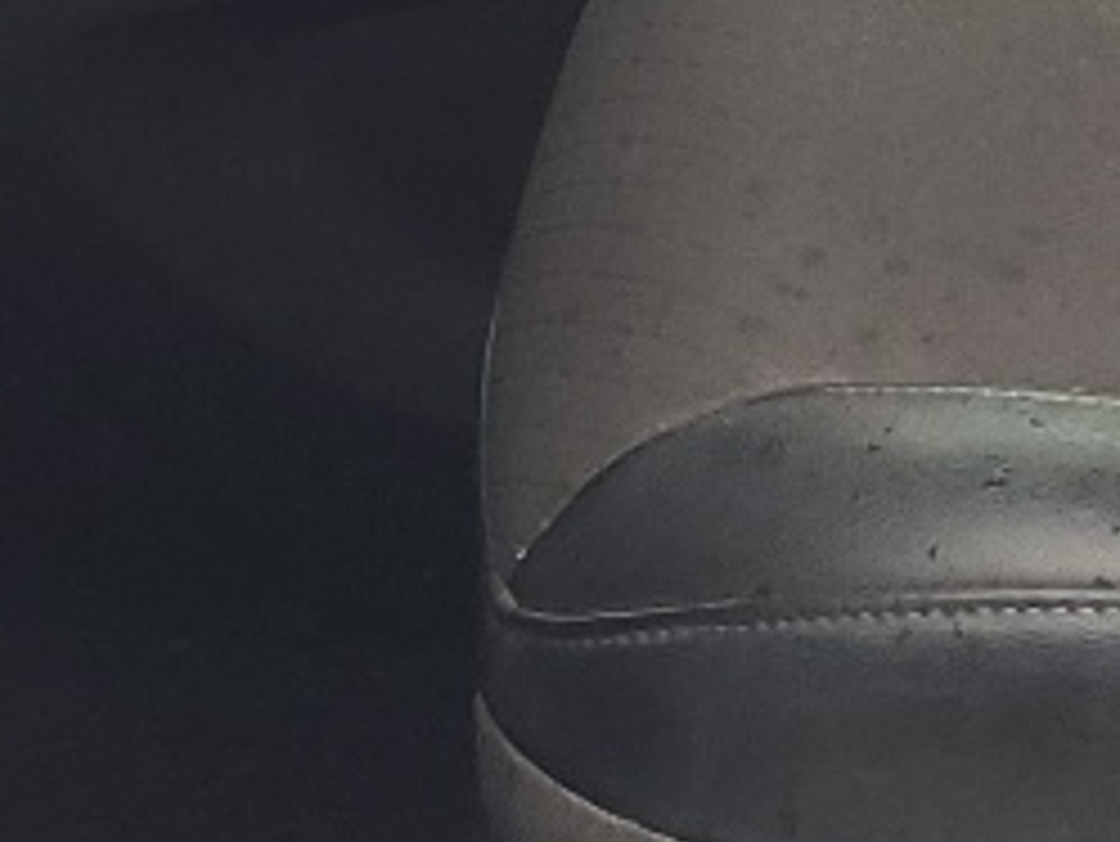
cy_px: -1166
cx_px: 1588
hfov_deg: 11.4
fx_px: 5406
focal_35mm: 167
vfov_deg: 8.2
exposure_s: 1/120
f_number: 1.5
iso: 56
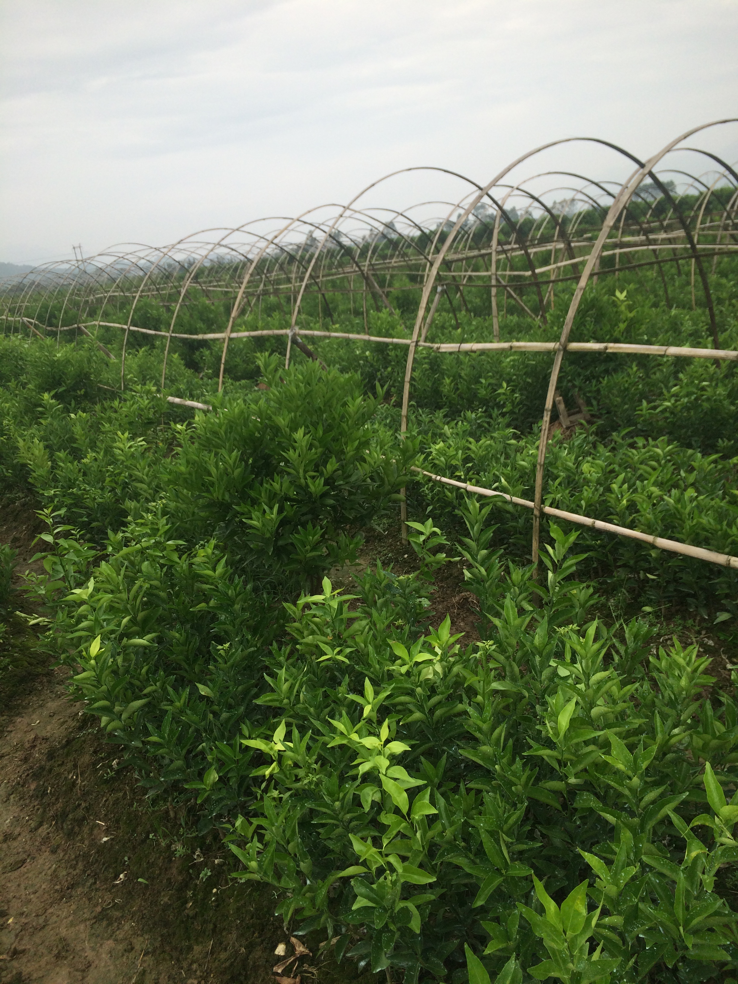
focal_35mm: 29
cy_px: 492
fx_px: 824
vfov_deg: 61.7
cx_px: 369
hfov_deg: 48.2
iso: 32
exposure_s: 1/1053
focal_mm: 4.15
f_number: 2.2
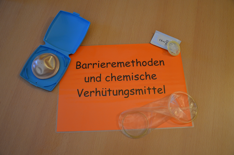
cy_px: 78
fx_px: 214
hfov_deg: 57.3
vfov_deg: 39.8
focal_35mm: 33
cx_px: 117
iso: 500
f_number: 4
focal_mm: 22
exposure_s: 1/60
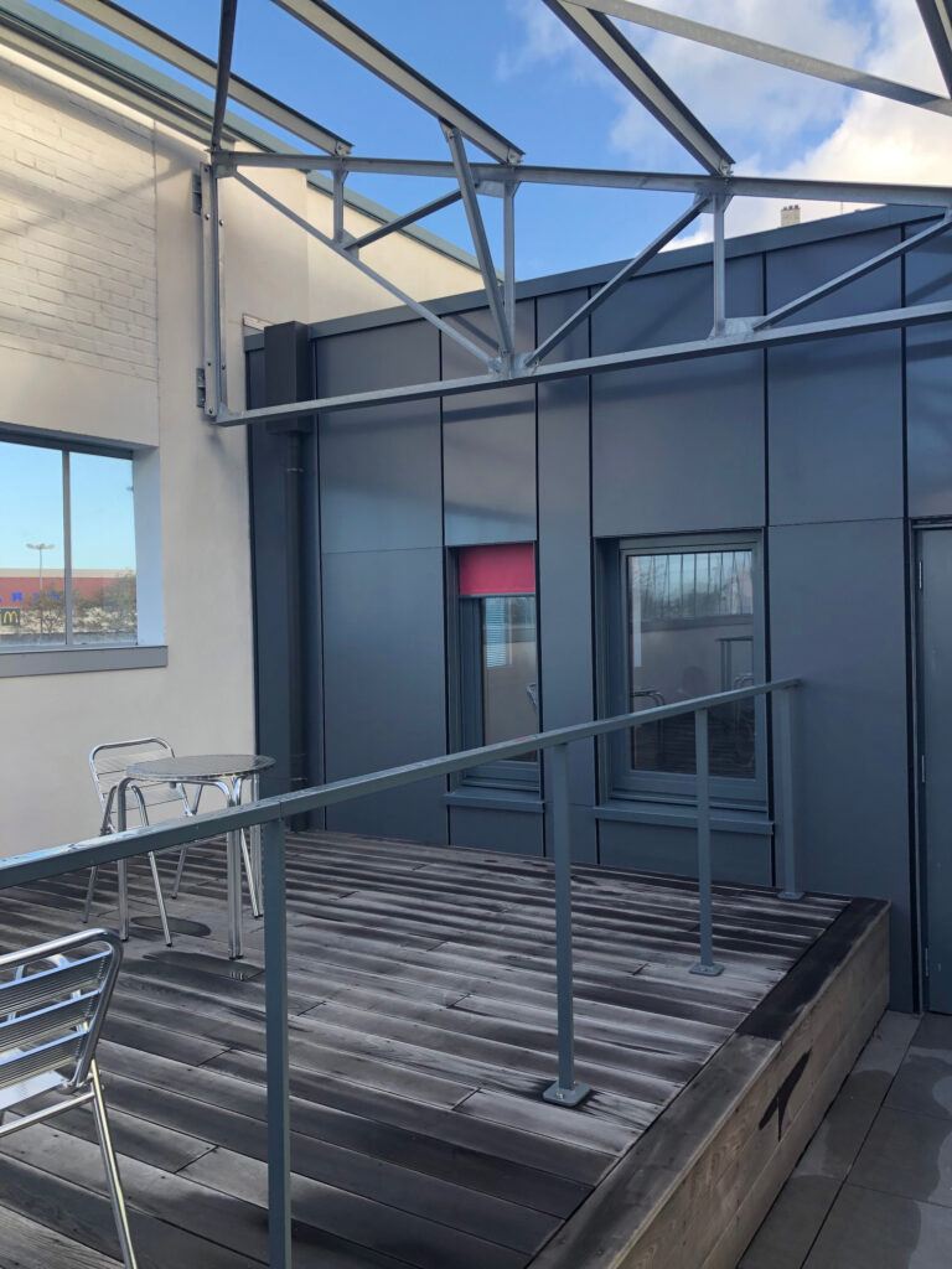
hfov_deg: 49.7
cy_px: 634
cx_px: 476
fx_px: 1027
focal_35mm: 28
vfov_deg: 63.4
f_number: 1.8
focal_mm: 3.99
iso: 20
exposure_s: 1/185
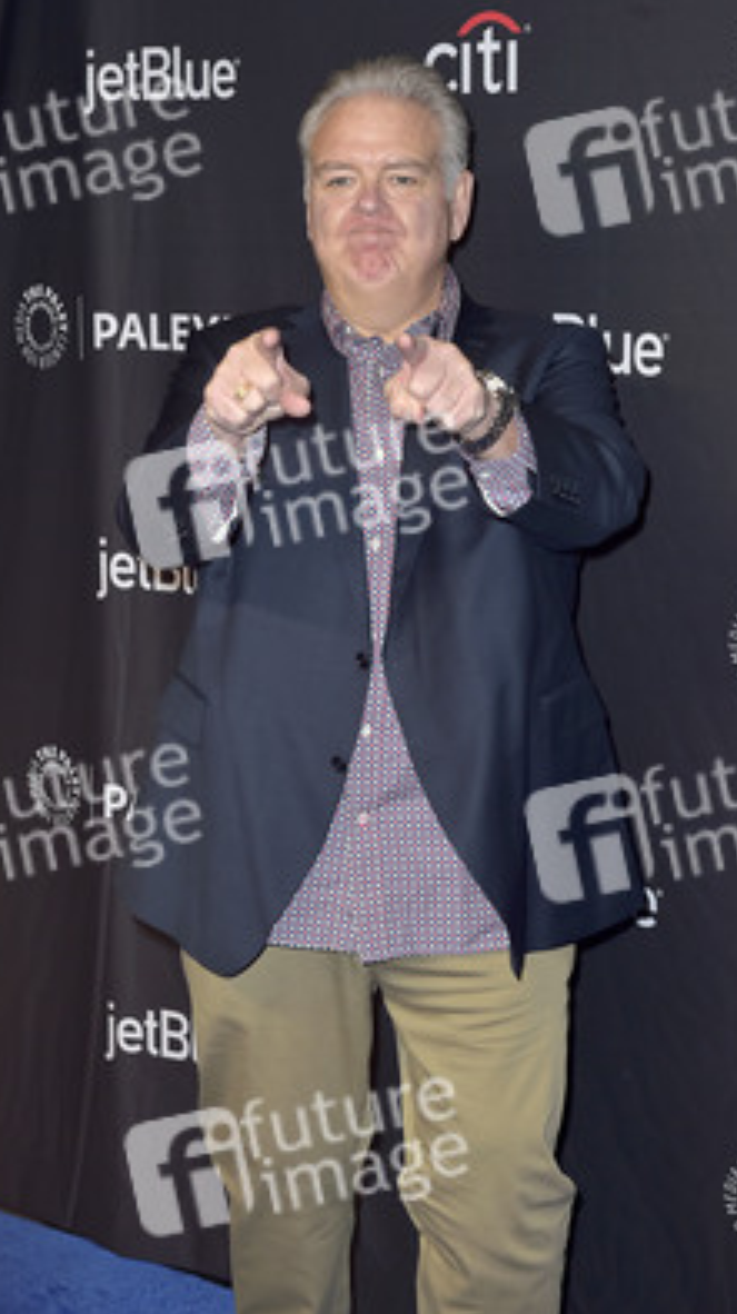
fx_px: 2298
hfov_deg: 18.2
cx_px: 395
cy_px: 657
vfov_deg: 31.9
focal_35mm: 66
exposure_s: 1/250
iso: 250
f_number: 5.6
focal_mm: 62
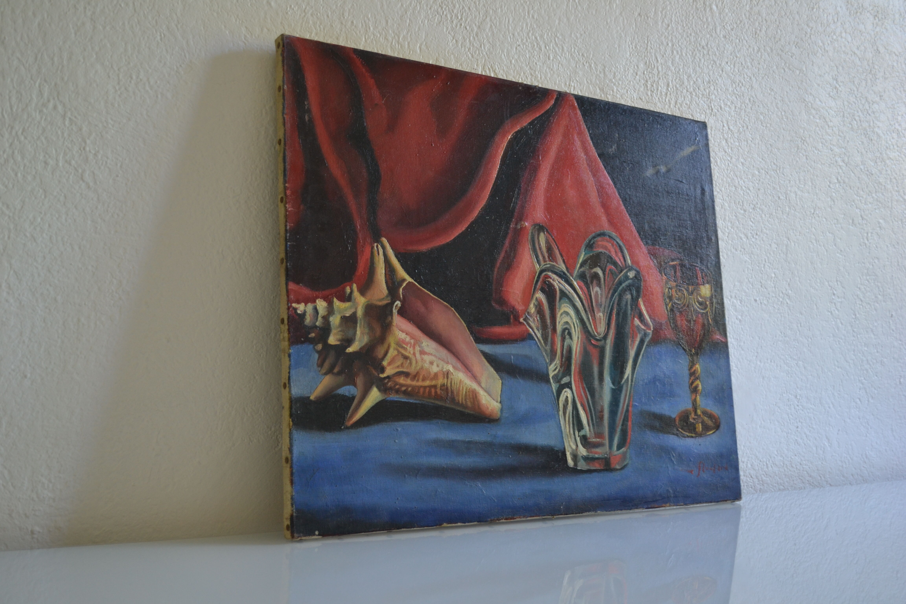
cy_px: 302
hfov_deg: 53.1
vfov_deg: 36.9
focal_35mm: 36
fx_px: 906
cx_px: 453
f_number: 4
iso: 400
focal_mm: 24
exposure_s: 1/20
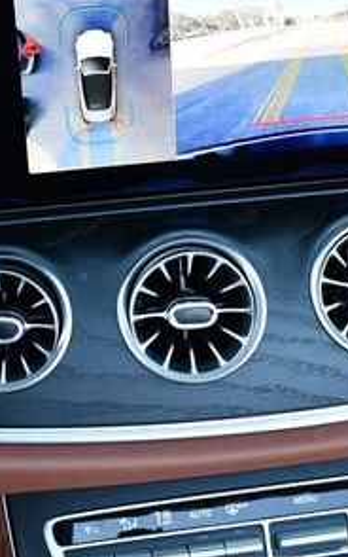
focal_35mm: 80
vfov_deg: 25.8
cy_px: 239
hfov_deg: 16.3
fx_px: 1213
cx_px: 148
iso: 800
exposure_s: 1/250
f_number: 3.5
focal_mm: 18
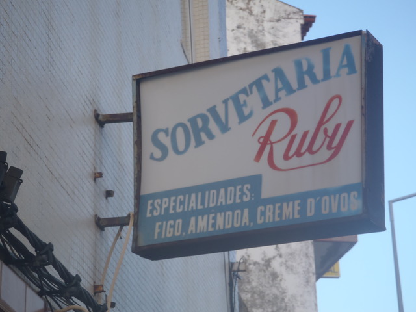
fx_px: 1334
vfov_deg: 13.3
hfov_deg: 17.7
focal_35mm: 111
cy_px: 156
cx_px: 208
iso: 100
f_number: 5.2
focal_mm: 19.85
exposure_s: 1/100
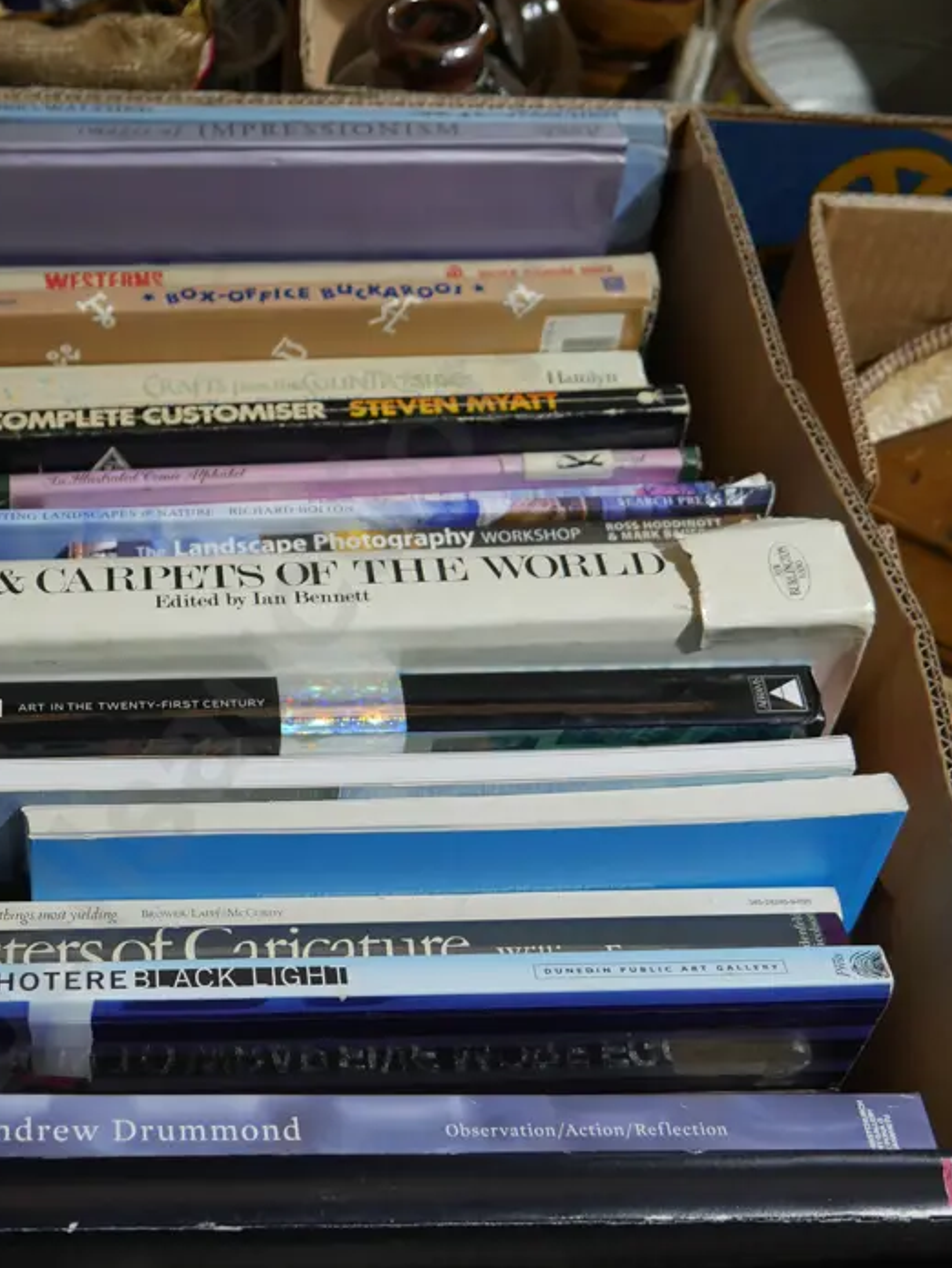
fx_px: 2052
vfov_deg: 34.3
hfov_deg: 25.9
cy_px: 666
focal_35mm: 56
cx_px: 265
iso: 200
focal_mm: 19
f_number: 4.1
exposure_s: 1/60
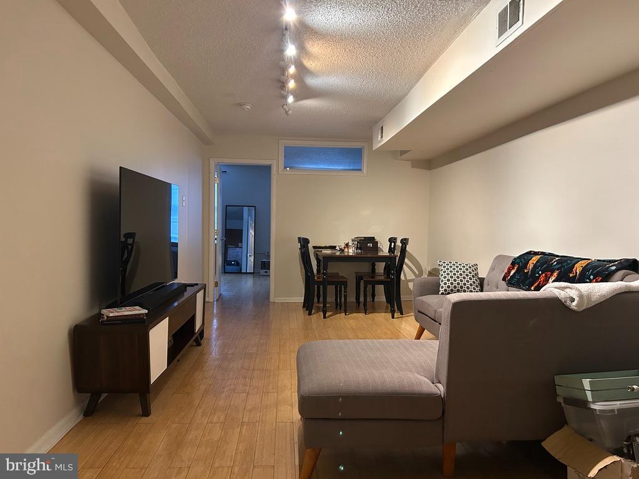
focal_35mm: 26
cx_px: 320
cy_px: 240
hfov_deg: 67.3
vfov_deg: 53.1
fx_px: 480
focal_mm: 5.7
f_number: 1.5
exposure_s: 1/60
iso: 400
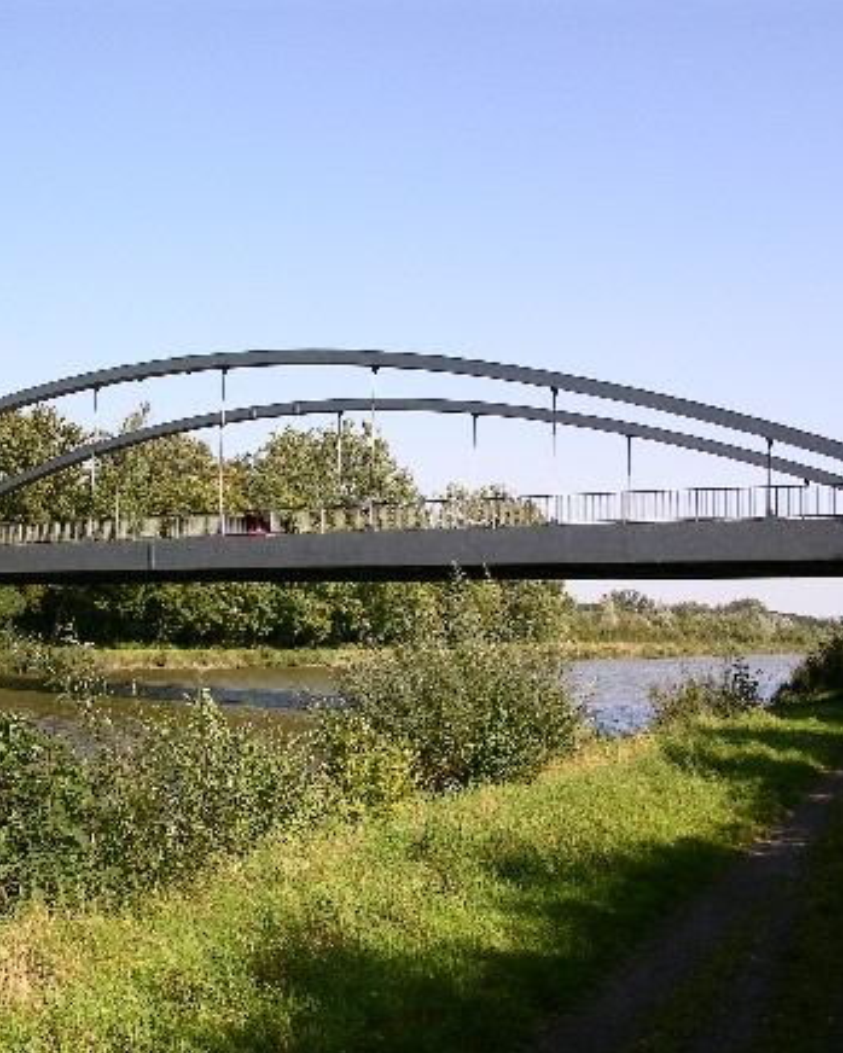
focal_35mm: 46
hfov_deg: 32.7
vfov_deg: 40.3
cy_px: 524
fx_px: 1434
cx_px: 339
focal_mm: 8.9
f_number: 7.1
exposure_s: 1/115
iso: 50
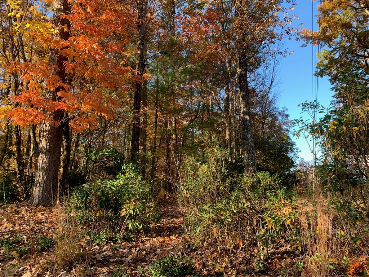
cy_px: 138
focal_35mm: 26
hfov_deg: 67.3
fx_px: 277
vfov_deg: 53.1
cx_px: 184
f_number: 1.8
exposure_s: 1/123
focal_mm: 4.25
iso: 25
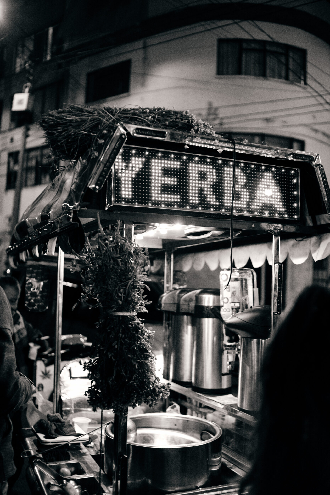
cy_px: 248
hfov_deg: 37.9
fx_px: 481
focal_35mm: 35
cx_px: 165
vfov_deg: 54.4
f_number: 2
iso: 1600
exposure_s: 1/250
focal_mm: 35
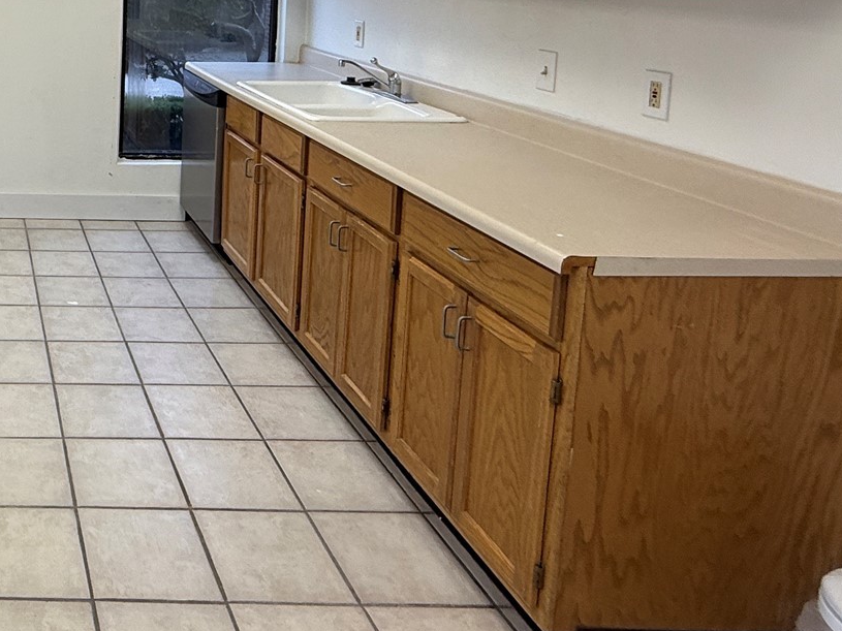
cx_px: -37
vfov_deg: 39.2
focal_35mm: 33
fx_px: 803
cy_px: 39
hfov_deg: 45.0
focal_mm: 2.22
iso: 64
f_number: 2.2
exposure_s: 1/161
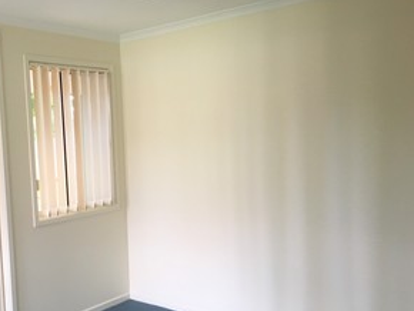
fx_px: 479
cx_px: 131
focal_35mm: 40
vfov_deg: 35.9
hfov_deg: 45.9
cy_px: 185
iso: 125
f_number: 2.2
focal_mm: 4.15
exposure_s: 1/33
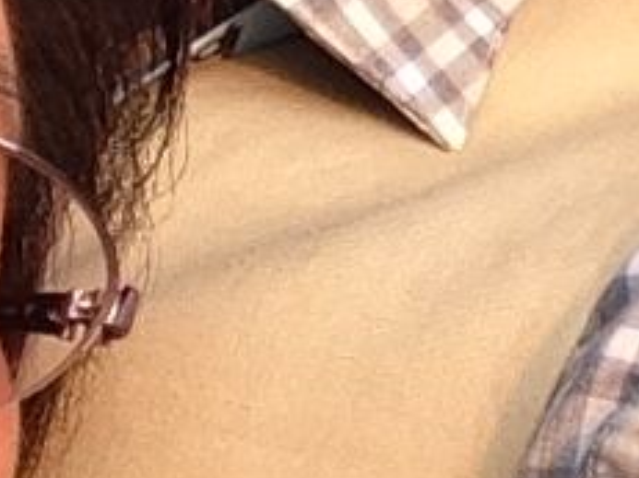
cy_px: -240
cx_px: 730
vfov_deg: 7.5
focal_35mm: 194
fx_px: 3579
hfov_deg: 10.1
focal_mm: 2.18
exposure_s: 1/201
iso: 32
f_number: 2.4
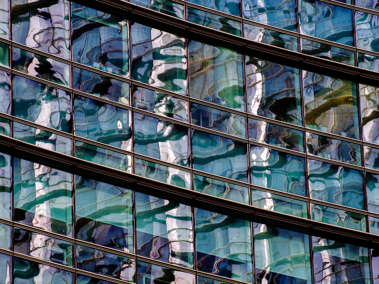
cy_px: 142
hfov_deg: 7.8
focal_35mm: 253
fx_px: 2765
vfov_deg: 5.9
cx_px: 207
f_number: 8
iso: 200
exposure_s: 1/125
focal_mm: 155
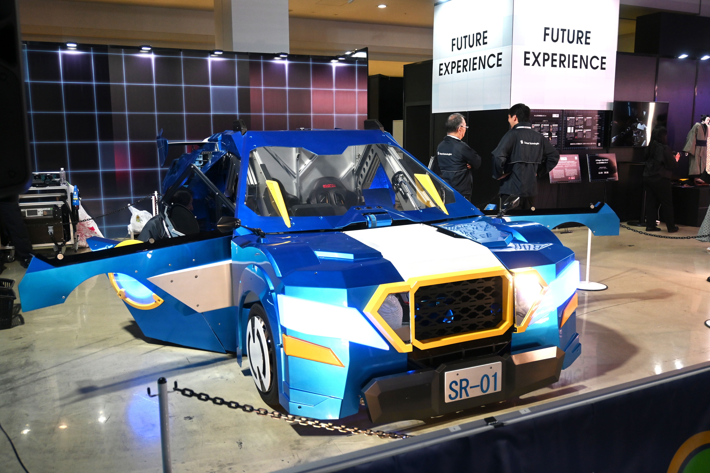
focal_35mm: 32
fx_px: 621
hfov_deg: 59.5
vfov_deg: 41.7
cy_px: 236
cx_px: 355
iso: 640
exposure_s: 1/125
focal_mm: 21
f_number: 4
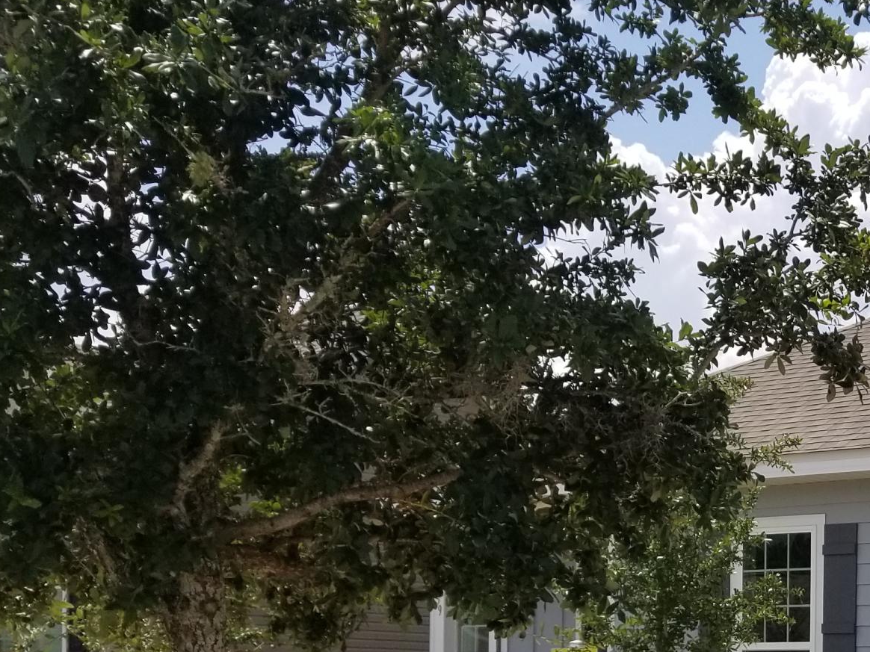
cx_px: 1006
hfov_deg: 26.2
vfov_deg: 21.1
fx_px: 1684
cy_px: 669
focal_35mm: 67
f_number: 1.7
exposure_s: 1/3016
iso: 50
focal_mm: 4.3
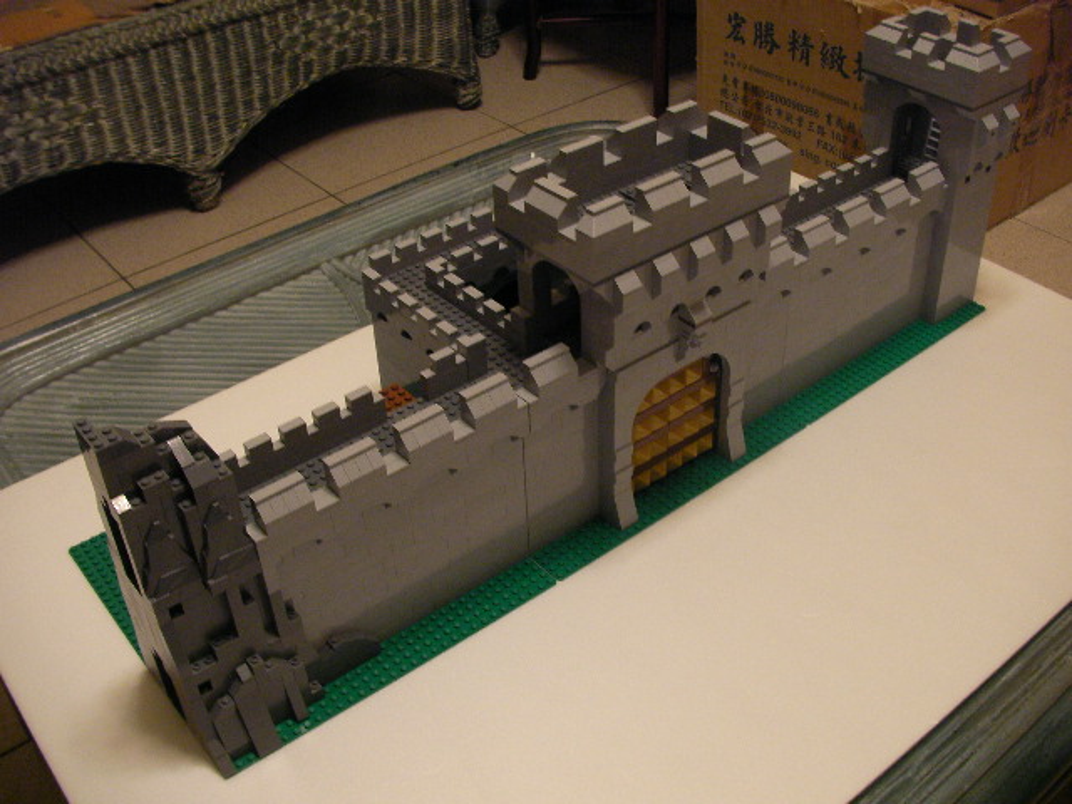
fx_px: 1177
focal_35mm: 38
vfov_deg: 37.7
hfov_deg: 49.0
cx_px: 536
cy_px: 402
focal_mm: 6.3
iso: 200
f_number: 3.5
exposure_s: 1/10.5
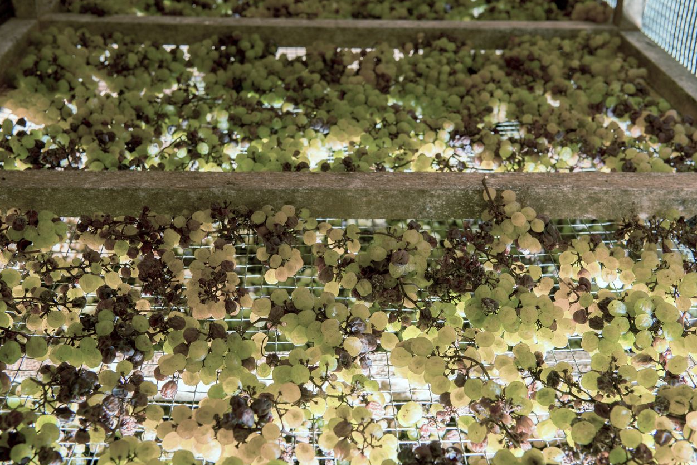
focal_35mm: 45
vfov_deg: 29.9
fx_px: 871
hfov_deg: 43.6
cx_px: 343
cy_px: 236
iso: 400
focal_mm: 44
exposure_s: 1/250
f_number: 8
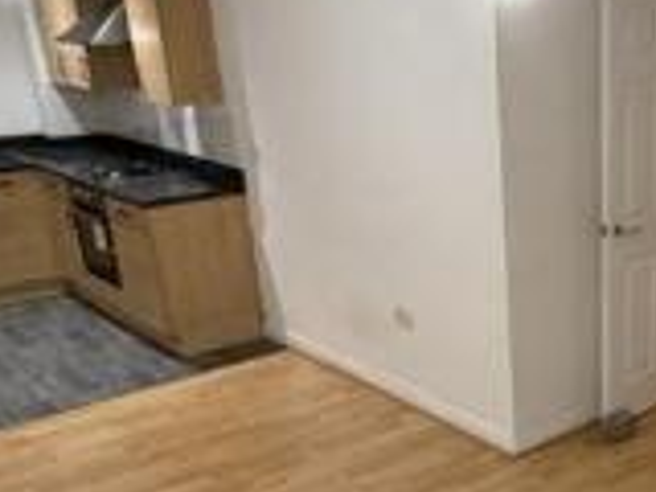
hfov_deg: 34.7
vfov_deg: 28.1
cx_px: 629
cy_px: 379
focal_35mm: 51
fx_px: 966
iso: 320
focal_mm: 2.22
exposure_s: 1/61
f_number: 2.2
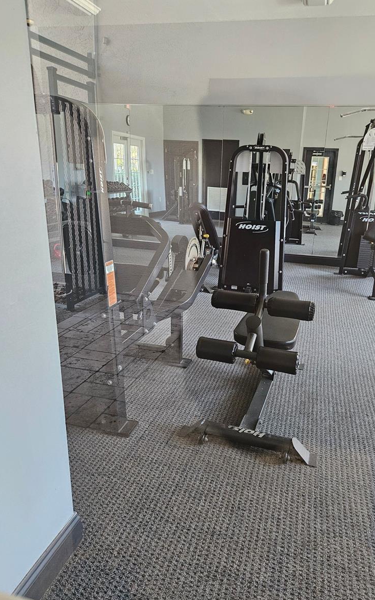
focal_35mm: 25
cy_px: 297
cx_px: 221
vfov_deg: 72.5
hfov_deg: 49.0
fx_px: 409
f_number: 1.8
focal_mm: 5.4
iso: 640
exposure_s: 1/170
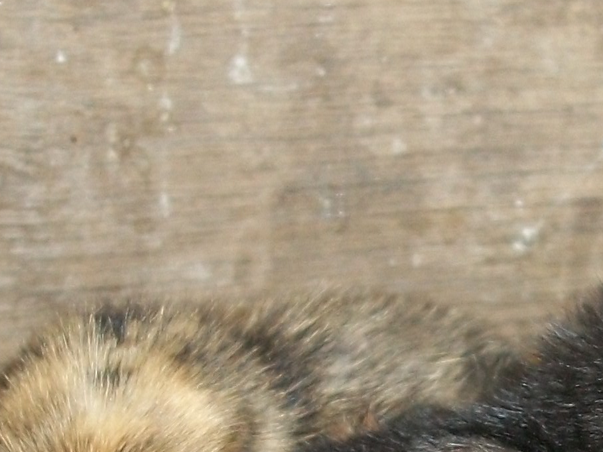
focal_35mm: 129
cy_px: 514
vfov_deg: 11.3
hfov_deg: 15.1
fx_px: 2247
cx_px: 579
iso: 80
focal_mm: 5.7
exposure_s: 1/60
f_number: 2.9
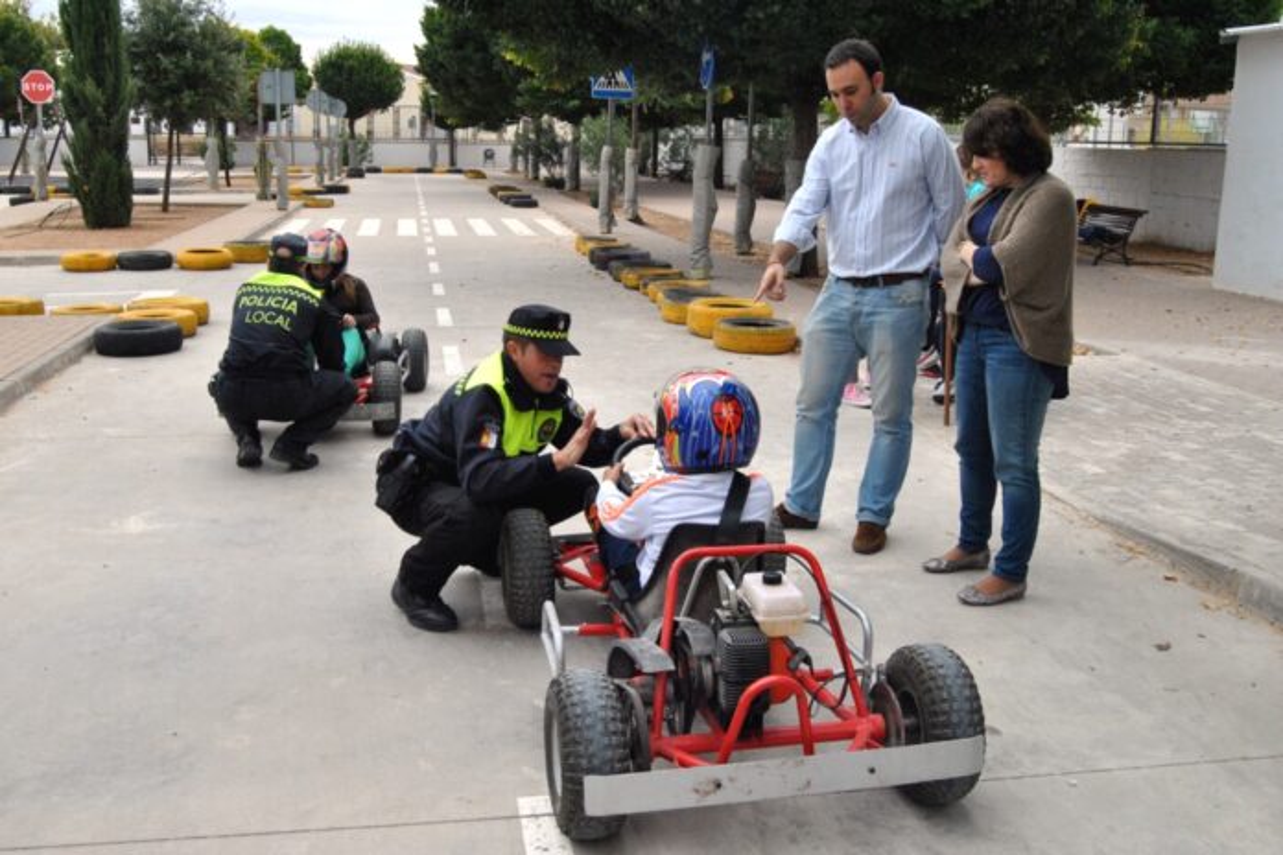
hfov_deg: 57.2
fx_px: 1176
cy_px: 428
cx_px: 642
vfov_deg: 40.0
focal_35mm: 33
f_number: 10
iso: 800
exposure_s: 1/250
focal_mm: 22
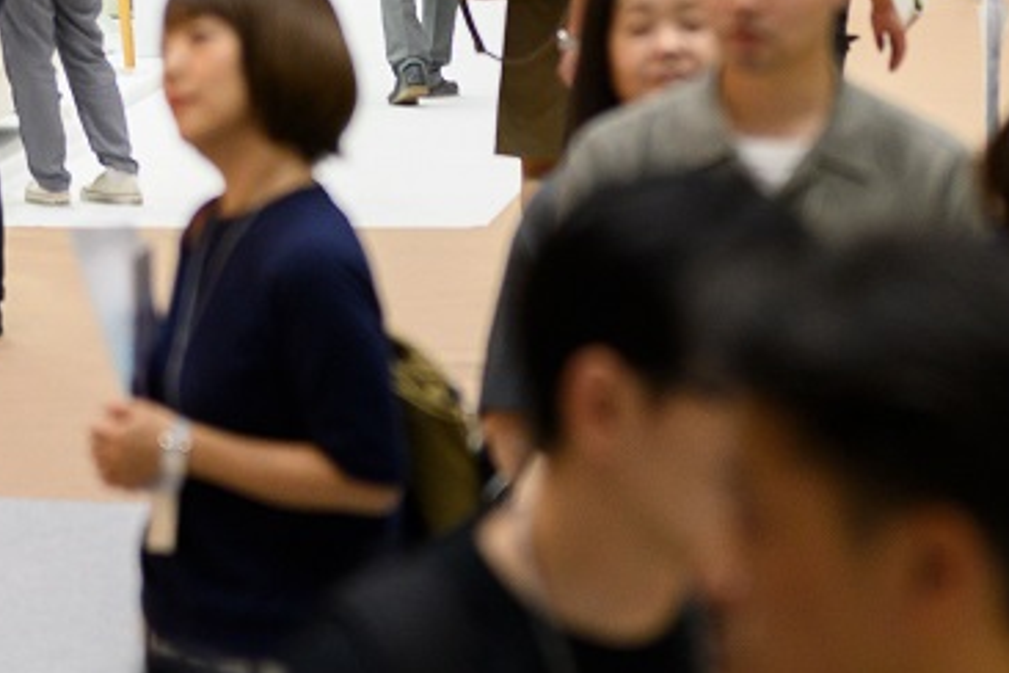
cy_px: -244
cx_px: 784
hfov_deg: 5.7
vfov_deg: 3.8
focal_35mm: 364
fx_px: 10201
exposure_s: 1/100
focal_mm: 120
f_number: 4
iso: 800
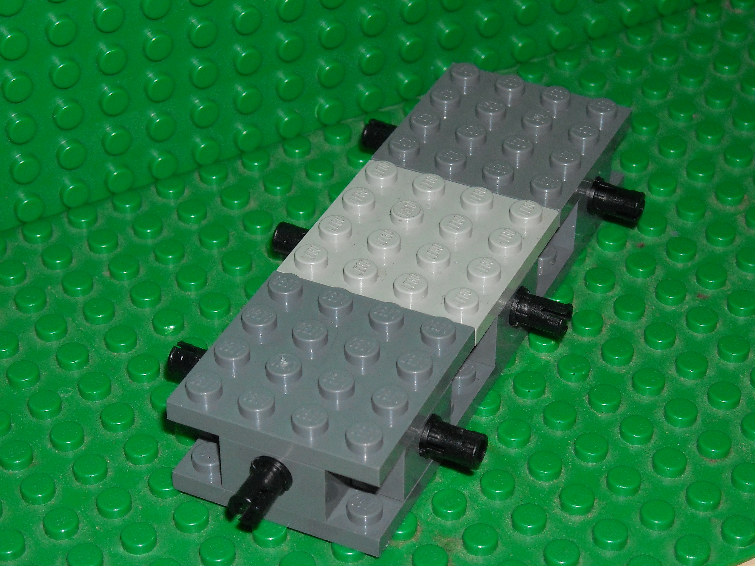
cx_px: 378
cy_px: 283
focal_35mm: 105
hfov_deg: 18.7
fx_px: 2290
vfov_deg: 14.1
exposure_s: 1/125
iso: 200
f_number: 4.7
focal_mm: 17.1
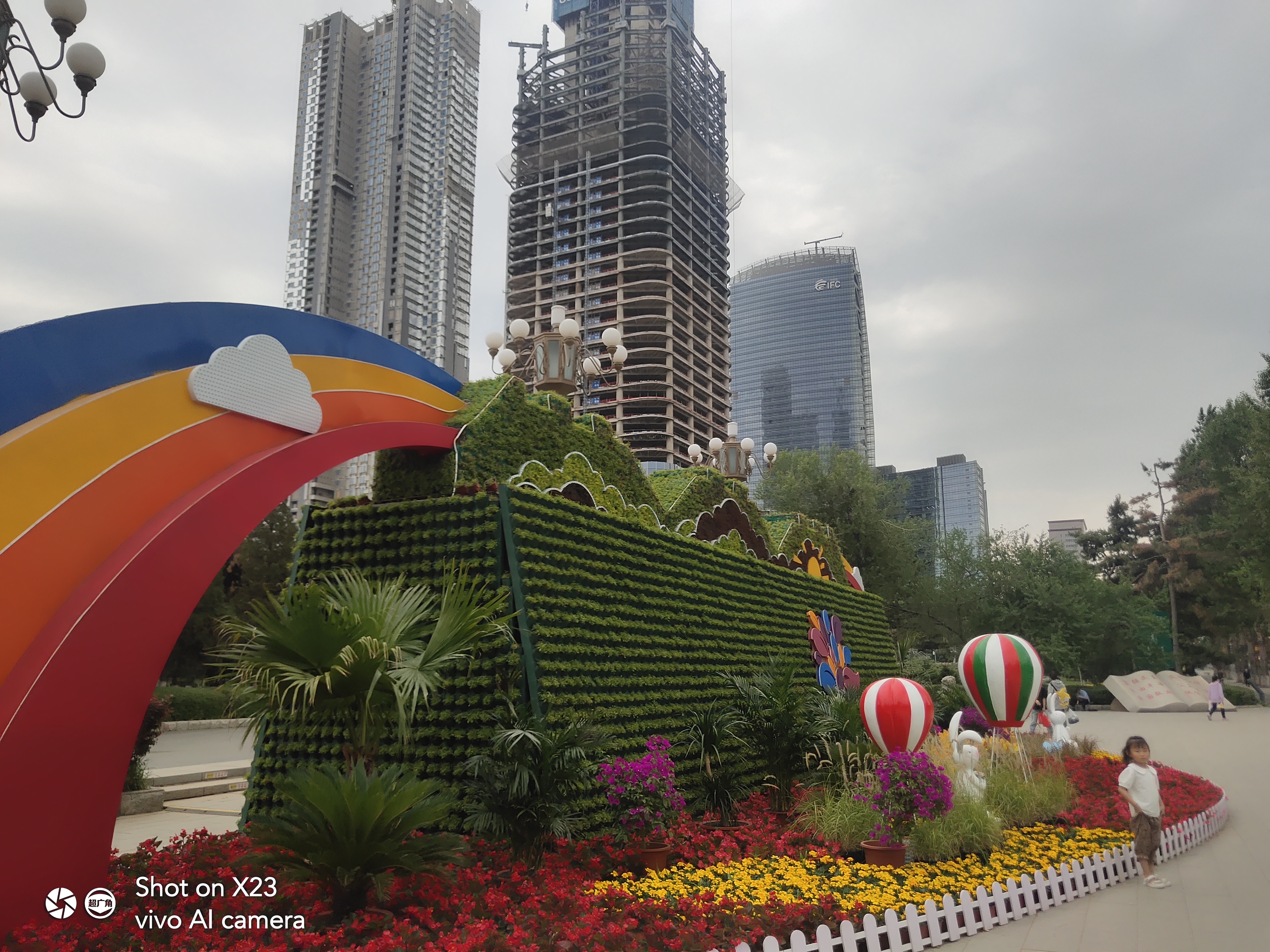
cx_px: 635
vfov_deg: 48.2
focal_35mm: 29
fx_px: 1064
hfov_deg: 61.7
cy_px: 476
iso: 50
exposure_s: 1/1155
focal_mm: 4.27
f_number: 1.8
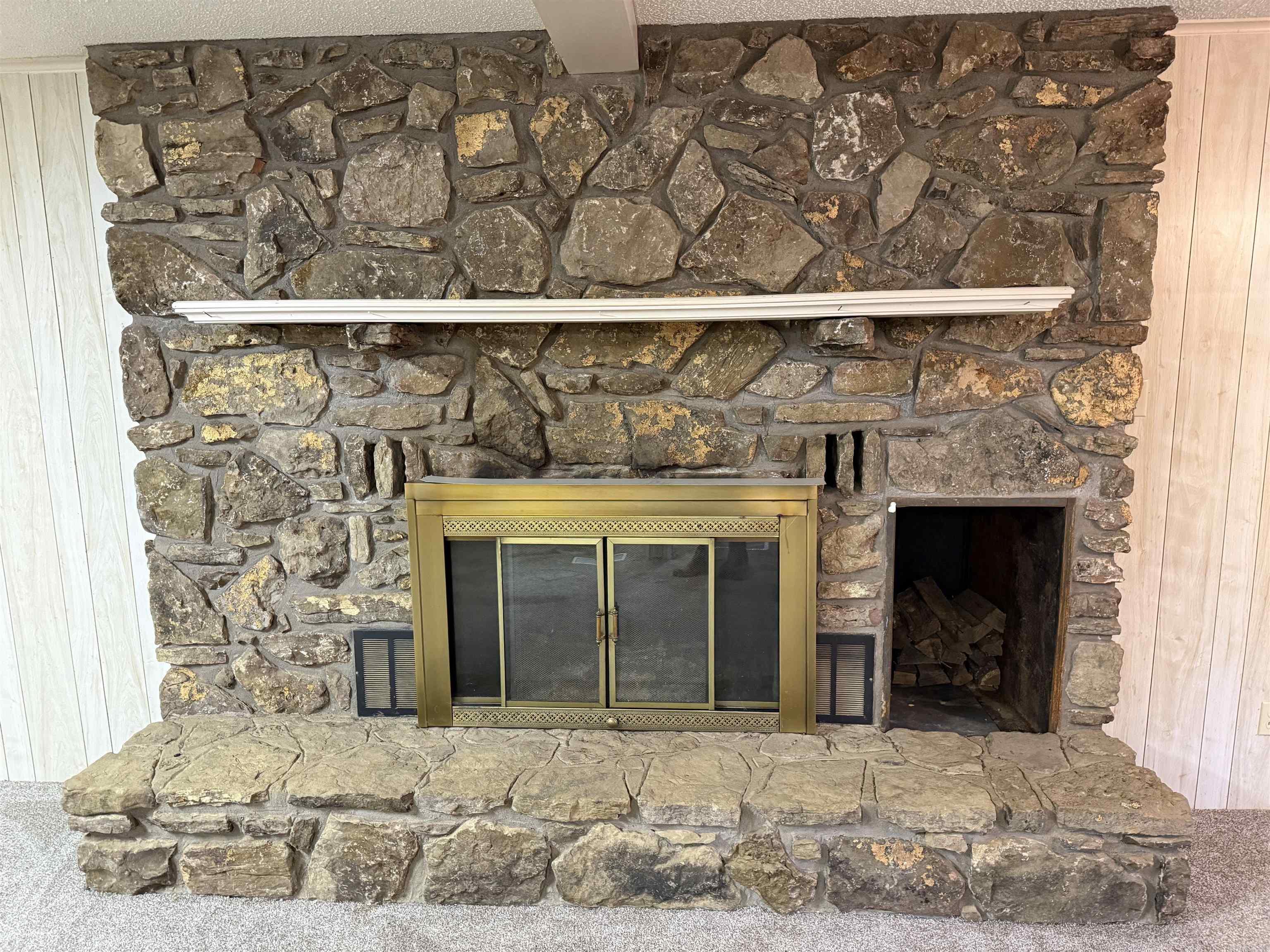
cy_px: 476
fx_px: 881
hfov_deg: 71.6
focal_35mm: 24
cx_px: 635
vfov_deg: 56.8
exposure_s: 1/40
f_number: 1.78
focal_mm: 6.76
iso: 800
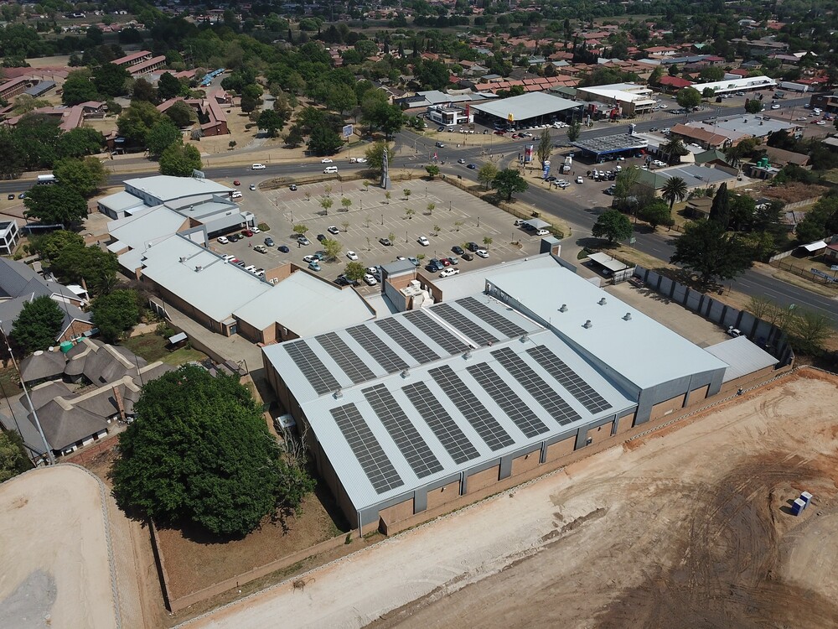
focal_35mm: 26
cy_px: 314
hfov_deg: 67.3
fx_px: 629
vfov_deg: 53.1
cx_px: 419
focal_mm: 4.73
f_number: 2.2
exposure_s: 1/2500
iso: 100
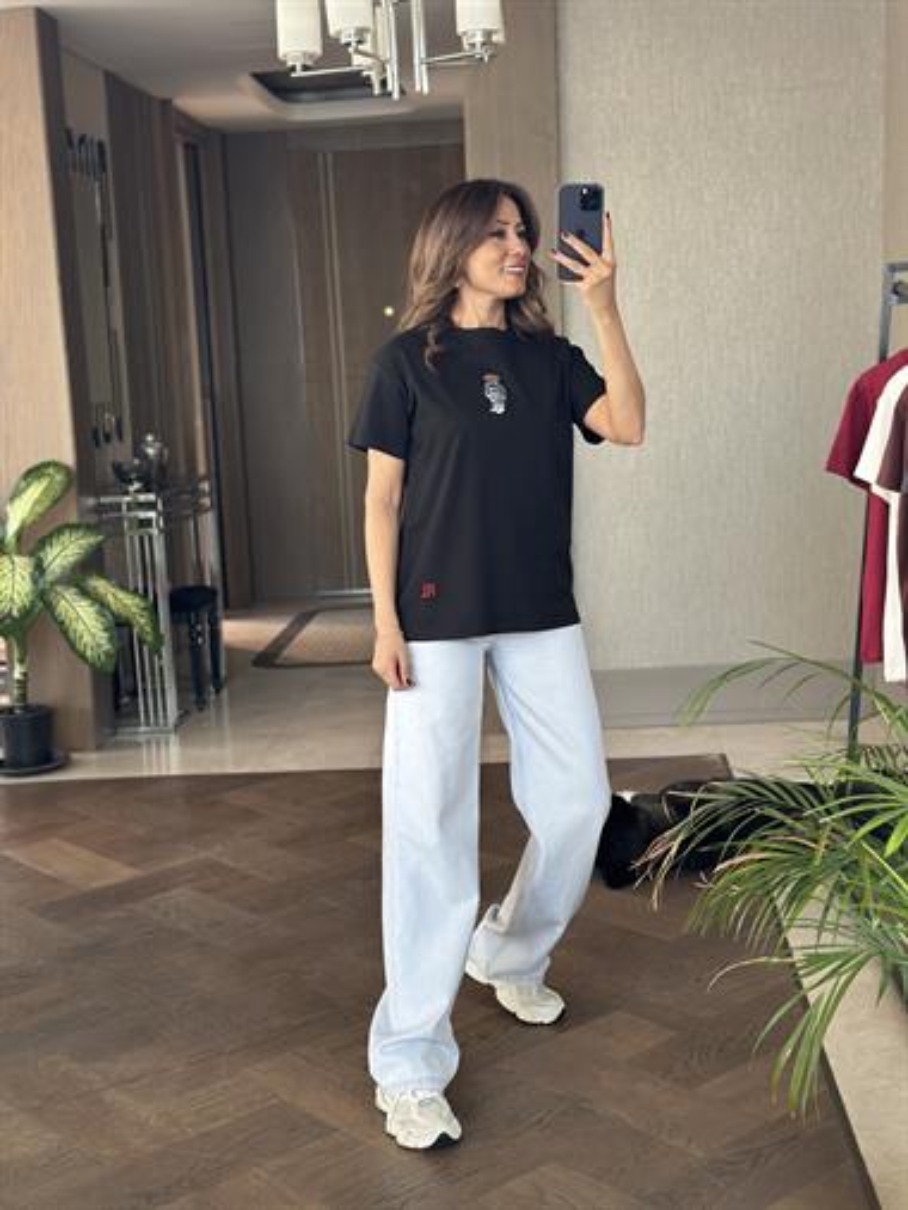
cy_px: 605
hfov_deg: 30.3
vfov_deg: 39.6
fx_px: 1677
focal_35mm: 48
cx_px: 454
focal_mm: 6.86
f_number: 1.78
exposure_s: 1/62
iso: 125
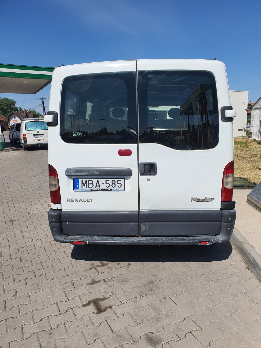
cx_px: 130
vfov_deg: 67.3
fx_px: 261
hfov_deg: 53.1
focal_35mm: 26
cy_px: 174
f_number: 2.4
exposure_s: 1/2856
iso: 50
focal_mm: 4.3
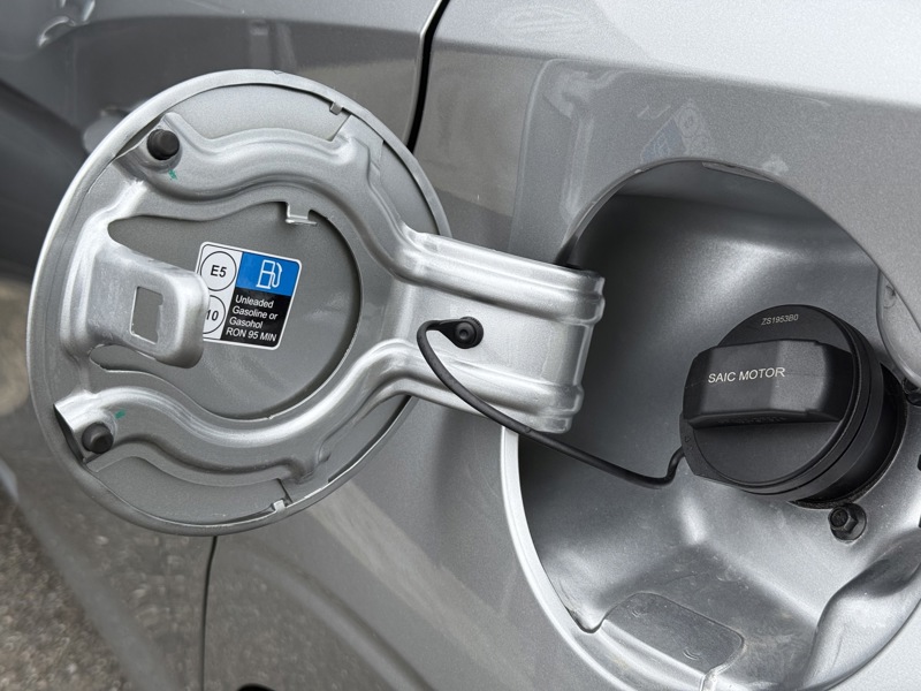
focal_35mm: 48
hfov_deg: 39.7
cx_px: 460
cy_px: 346
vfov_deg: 30.3
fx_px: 1277
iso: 64
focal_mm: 6.76
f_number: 1.78
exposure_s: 1/794
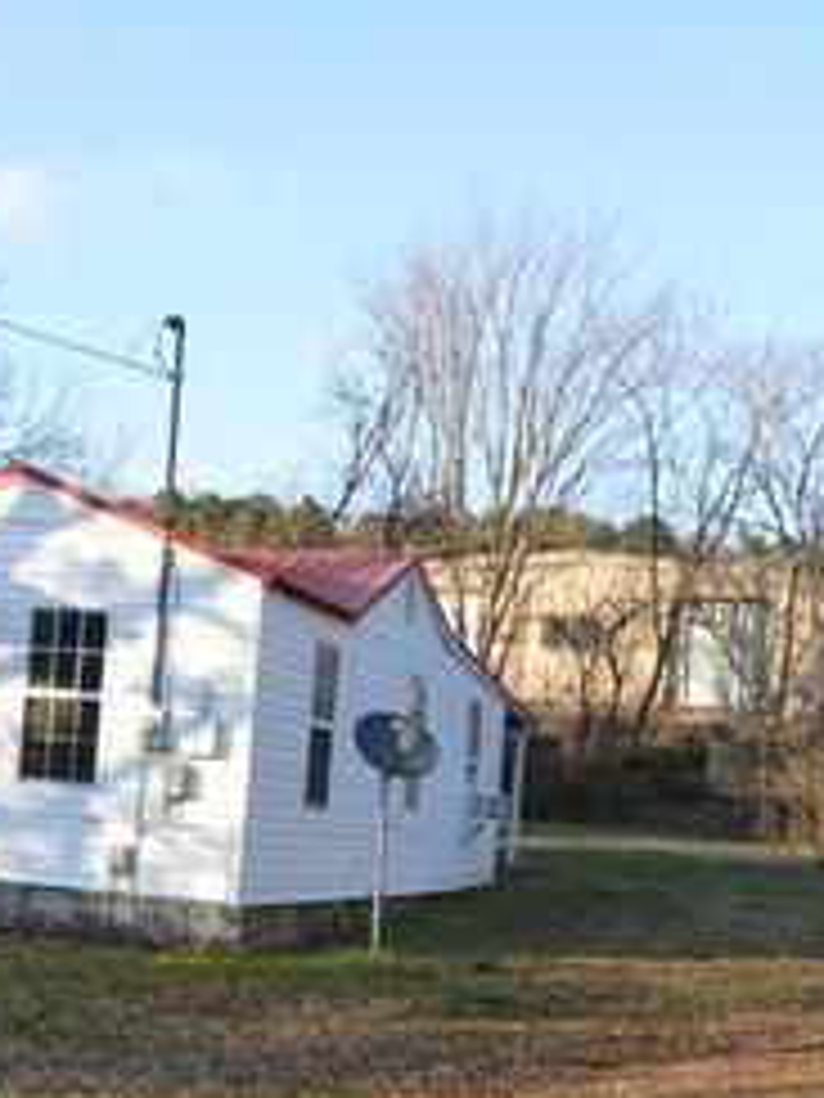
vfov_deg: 32.5
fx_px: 1873
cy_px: 702
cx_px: 126
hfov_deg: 24.3
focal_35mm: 59
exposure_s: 1/125
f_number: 5.6
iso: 100
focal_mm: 20
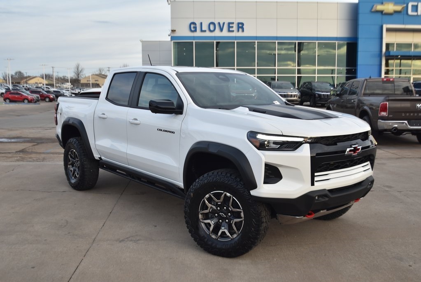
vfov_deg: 36.9
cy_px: 141
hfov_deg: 53.1
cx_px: 210
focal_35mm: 36
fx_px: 421
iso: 100
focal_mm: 24
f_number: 4.5
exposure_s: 1/100
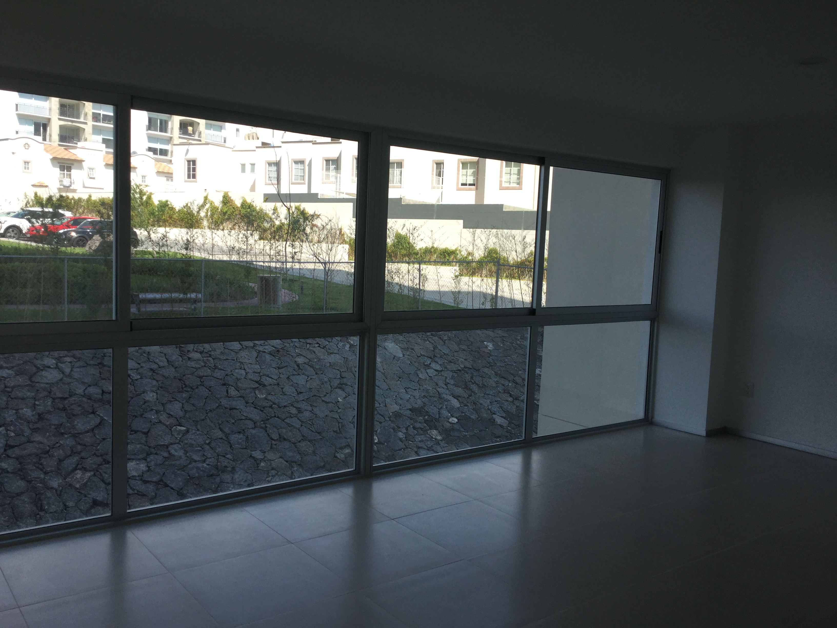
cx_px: 418
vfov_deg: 45.4
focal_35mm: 31
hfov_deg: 58.4
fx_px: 750
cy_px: 314
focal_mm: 3.3
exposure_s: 1/578
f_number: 2.4
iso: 25
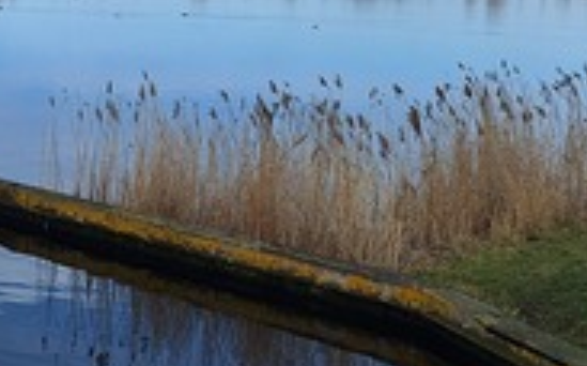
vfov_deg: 15.9
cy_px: -3
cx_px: -253
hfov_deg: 22.1
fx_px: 1279
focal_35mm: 80
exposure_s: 1/2336
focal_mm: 5.54
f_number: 1.8
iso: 40
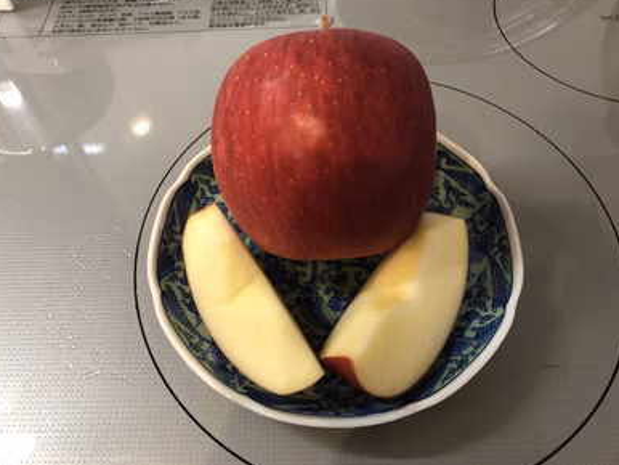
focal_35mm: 29
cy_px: 229
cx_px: 303
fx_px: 519
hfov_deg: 61.6
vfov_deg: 48.3
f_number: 1.8
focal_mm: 3.99
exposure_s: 1/15
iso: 40
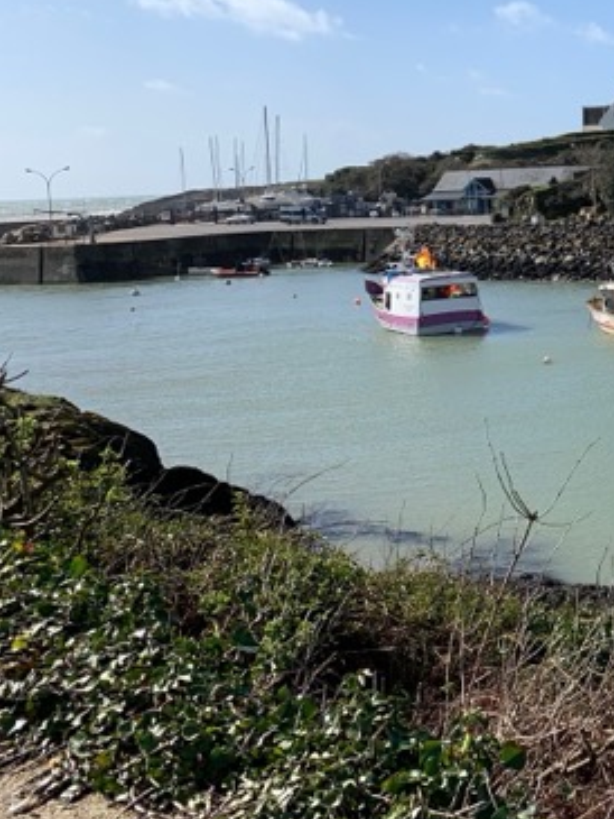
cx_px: 894
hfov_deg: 21.8
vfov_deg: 33.3
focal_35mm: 57
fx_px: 1347
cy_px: 229
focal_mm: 4.25
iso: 25
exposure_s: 1/2915
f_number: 1.8
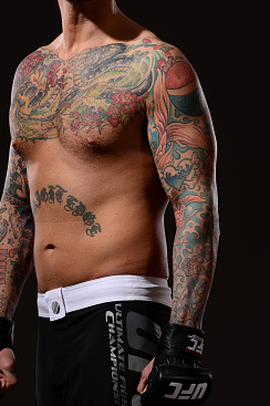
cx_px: 90
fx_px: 2119
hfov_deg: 7.3
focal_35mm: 188
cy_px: 177
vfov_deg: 10.9
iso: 100
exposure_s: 1/125
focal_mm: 116
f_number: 11
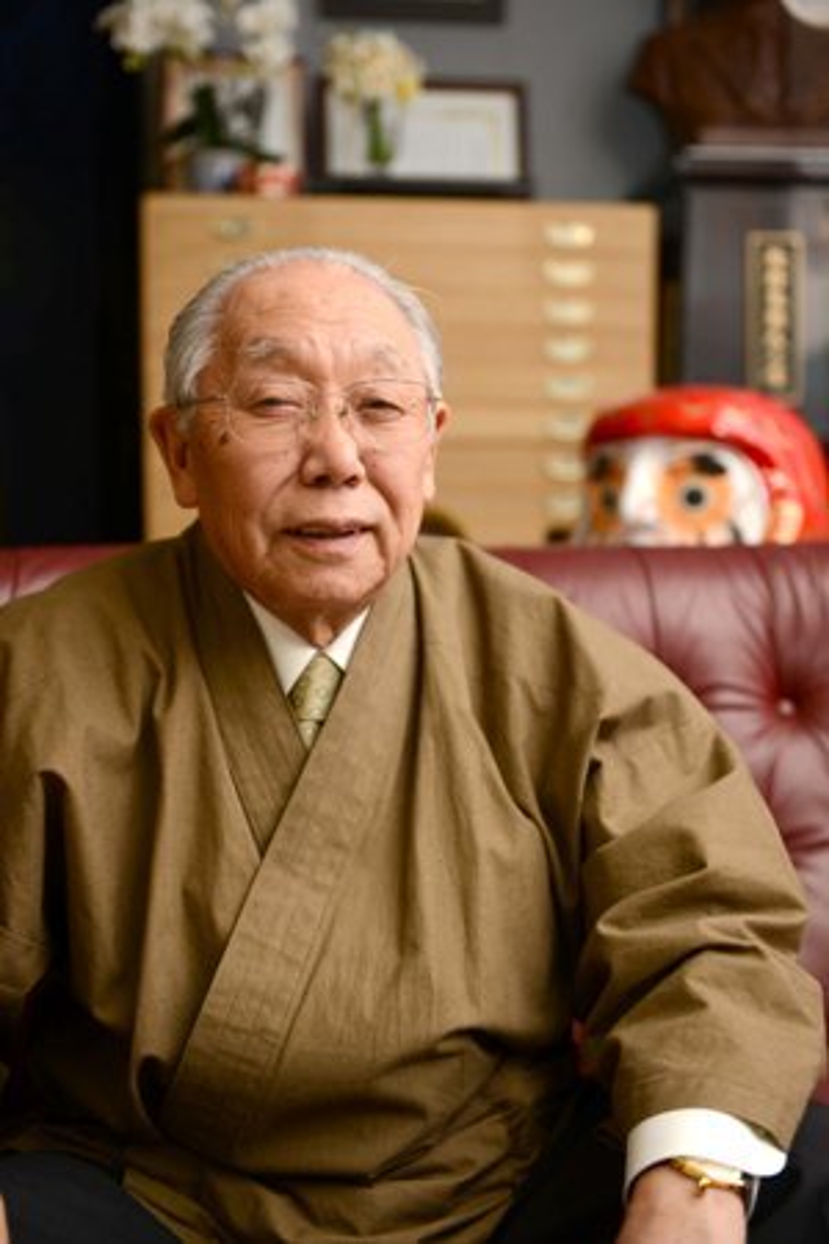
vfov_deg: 43.6
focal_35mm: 45
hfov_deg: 29.9
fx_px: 1554
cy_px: 622
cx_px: 414
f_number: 2.8
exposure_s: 1/160
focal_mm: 45
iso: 100
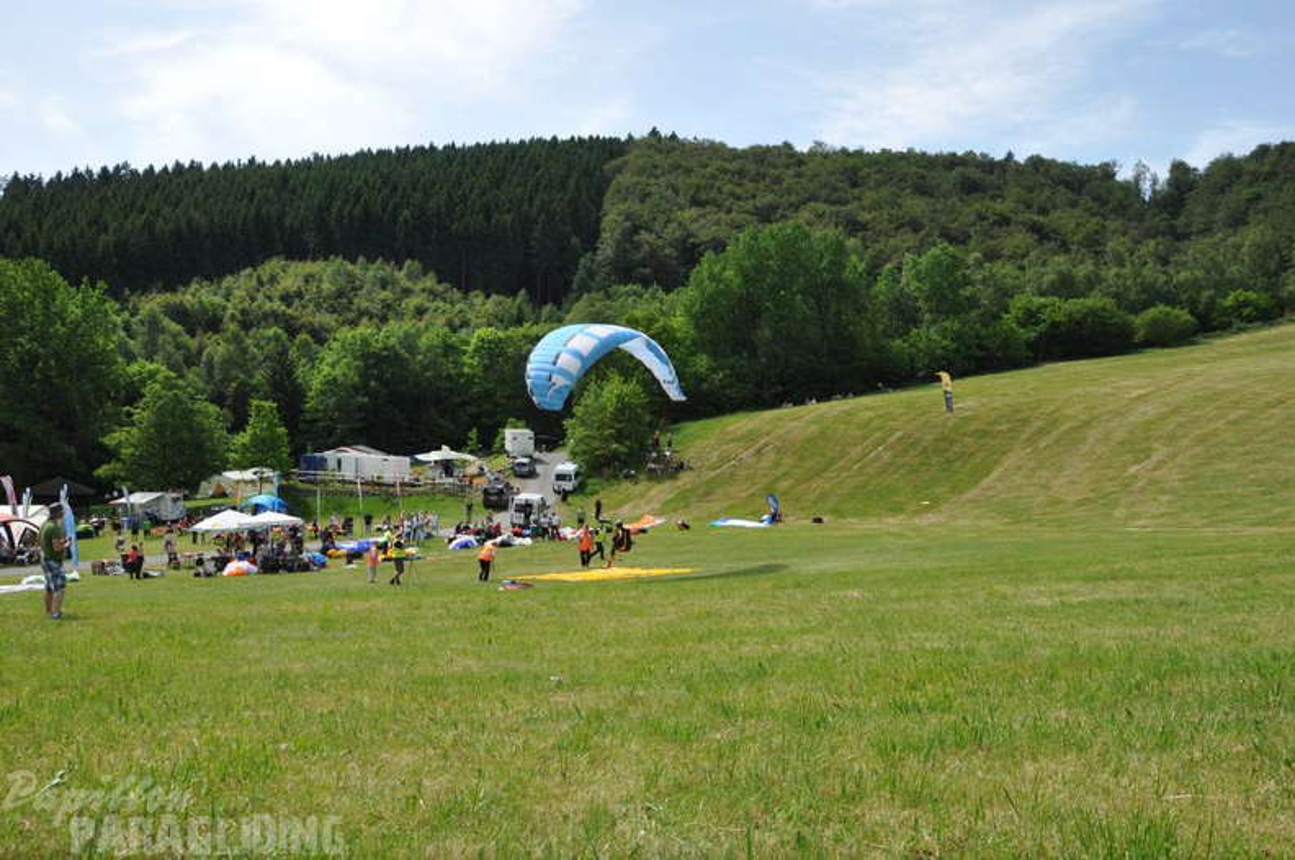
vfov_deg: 47.8
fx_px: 970
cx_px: 648
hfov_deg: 67.4
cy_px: 430
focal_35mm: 27
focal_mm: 18
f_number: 9
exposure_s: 1/320
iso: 200
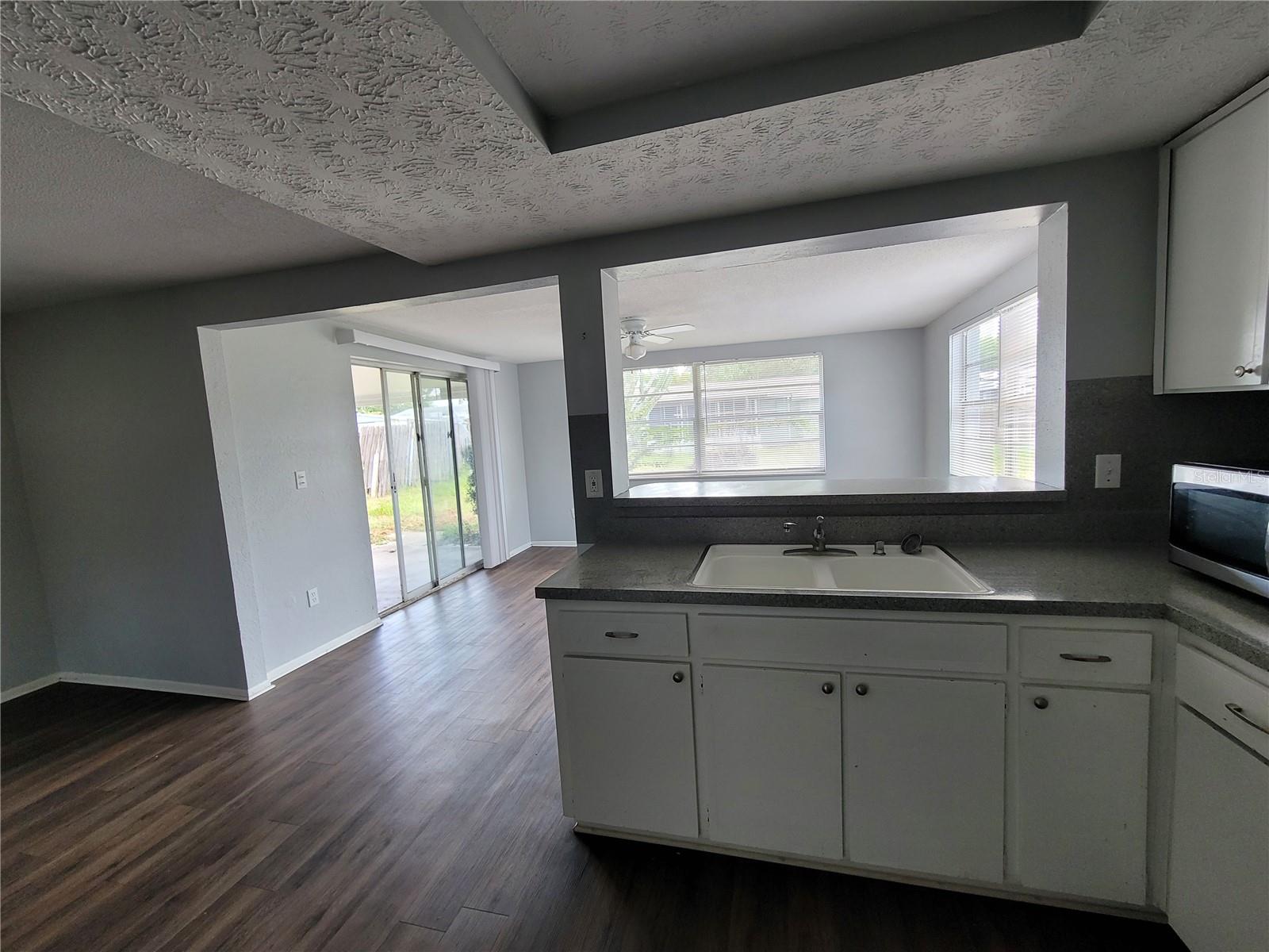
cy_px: 476
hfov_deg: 106.2
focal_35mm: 13
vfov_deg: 89.9
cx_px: 634
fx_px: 477
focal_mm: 2.2
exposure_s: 1/60
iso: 125
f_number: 2.2
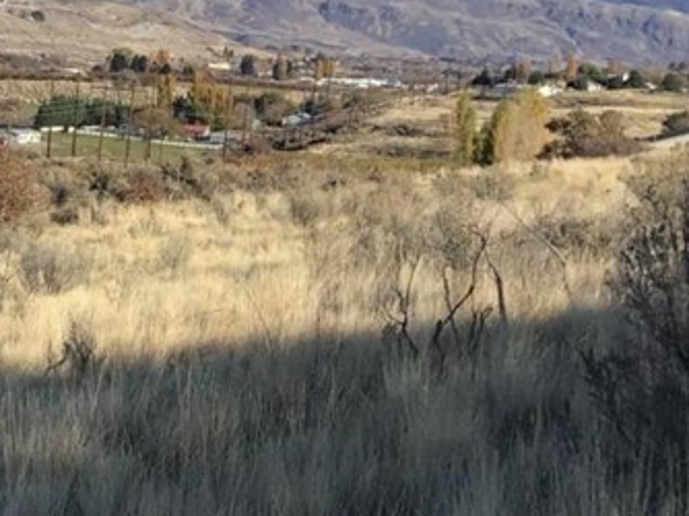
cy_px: 176
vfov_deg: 15.5
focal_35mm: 95
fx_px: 1890
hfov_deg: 20.2
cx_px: 38
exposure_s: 1/1164
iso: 25
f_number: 2.4
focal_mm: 3.3
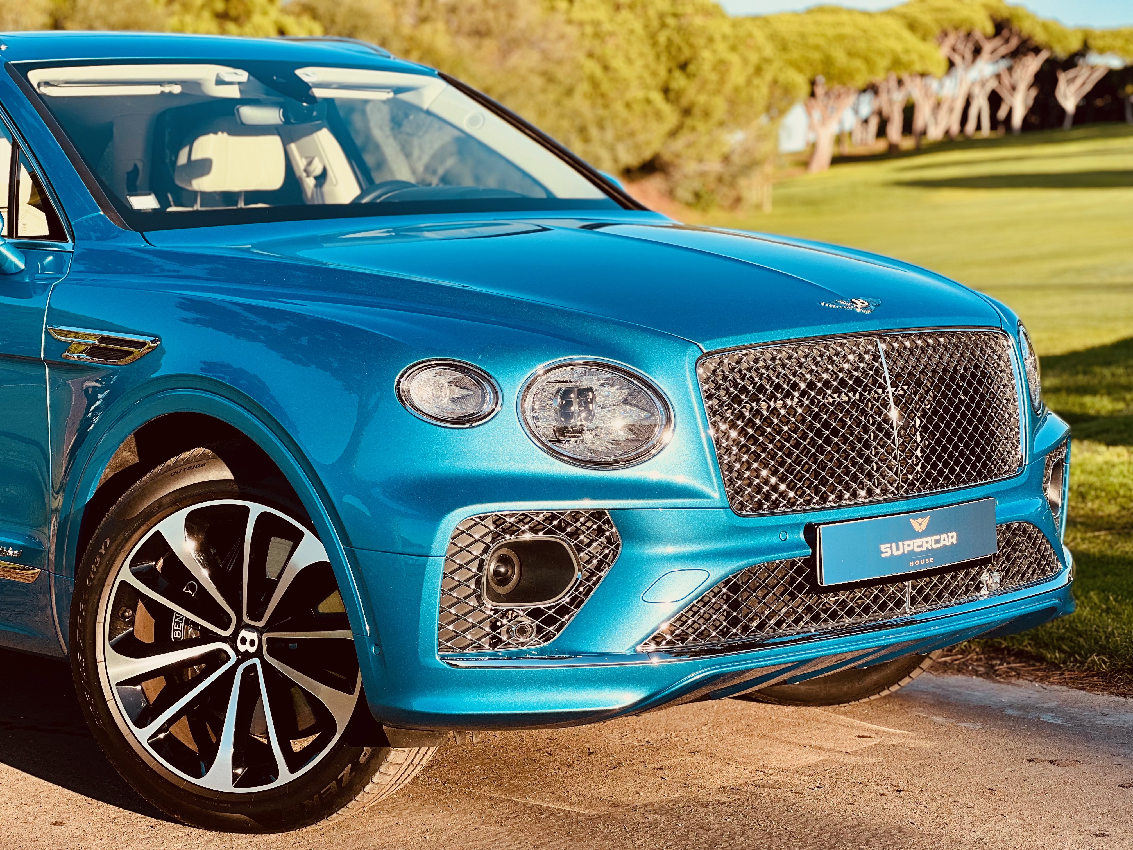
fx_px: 2520
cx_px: 566
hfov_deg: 25.3
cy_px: 425
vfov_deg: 19.1
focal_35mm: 77
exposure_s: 1/266
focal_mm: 9
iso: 25
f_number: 2.8
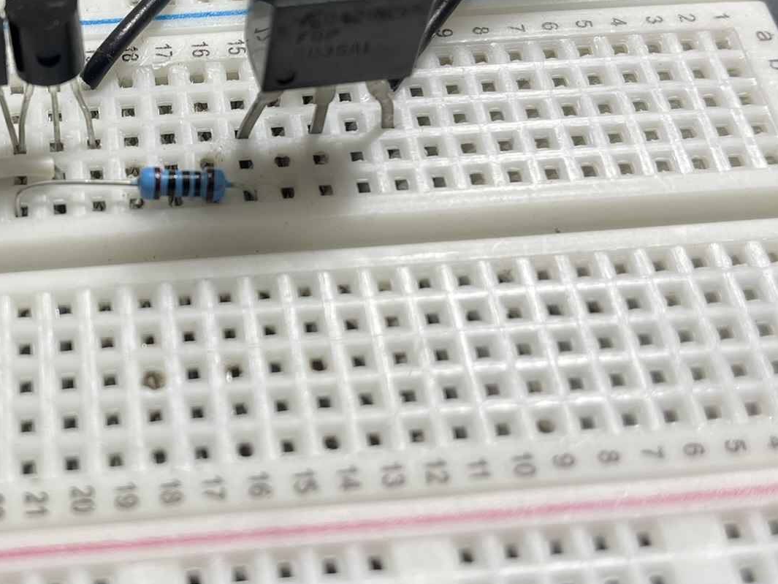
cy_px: 243
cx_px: 161
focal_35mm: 50
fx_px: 1124
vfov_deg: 29.1
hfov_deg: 36.9
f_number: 1.6
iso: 40
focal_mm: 4.2
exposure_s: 1/100
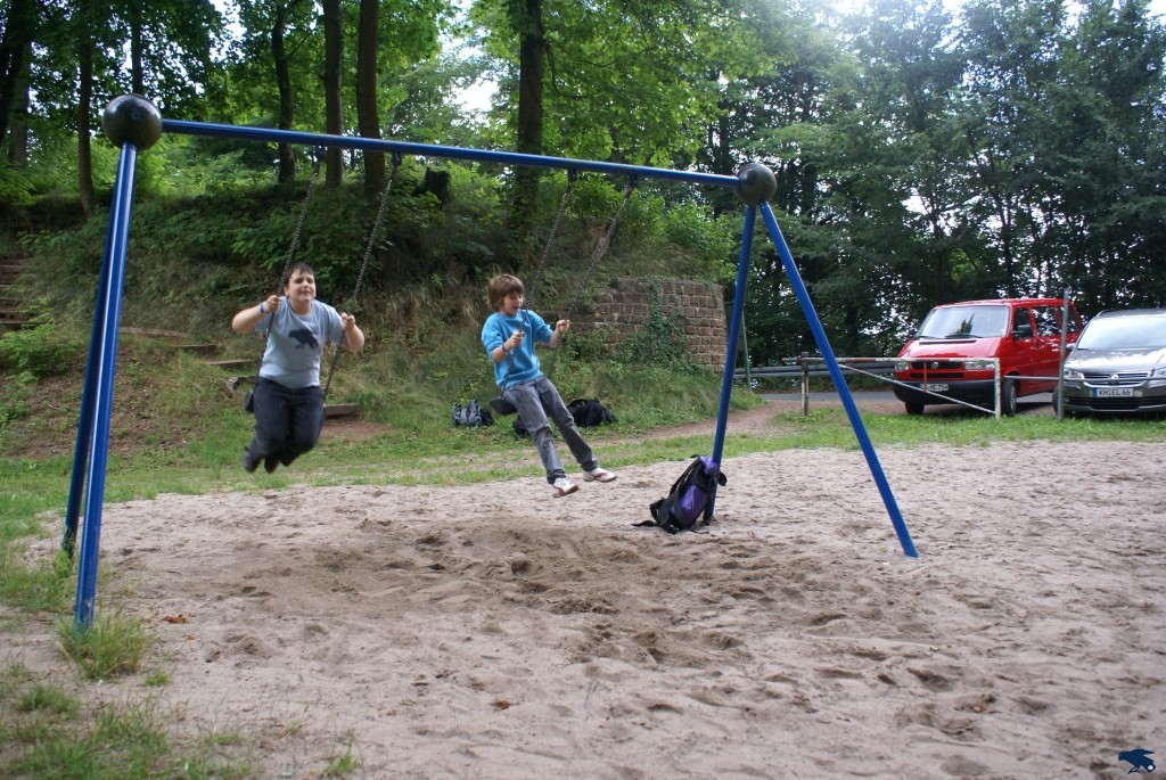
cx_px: 583
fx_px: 973
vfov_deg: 43.7
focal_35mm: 30
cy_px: 390
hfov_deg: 61.9
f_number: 4
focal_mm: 20
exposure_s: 1/125
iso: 400
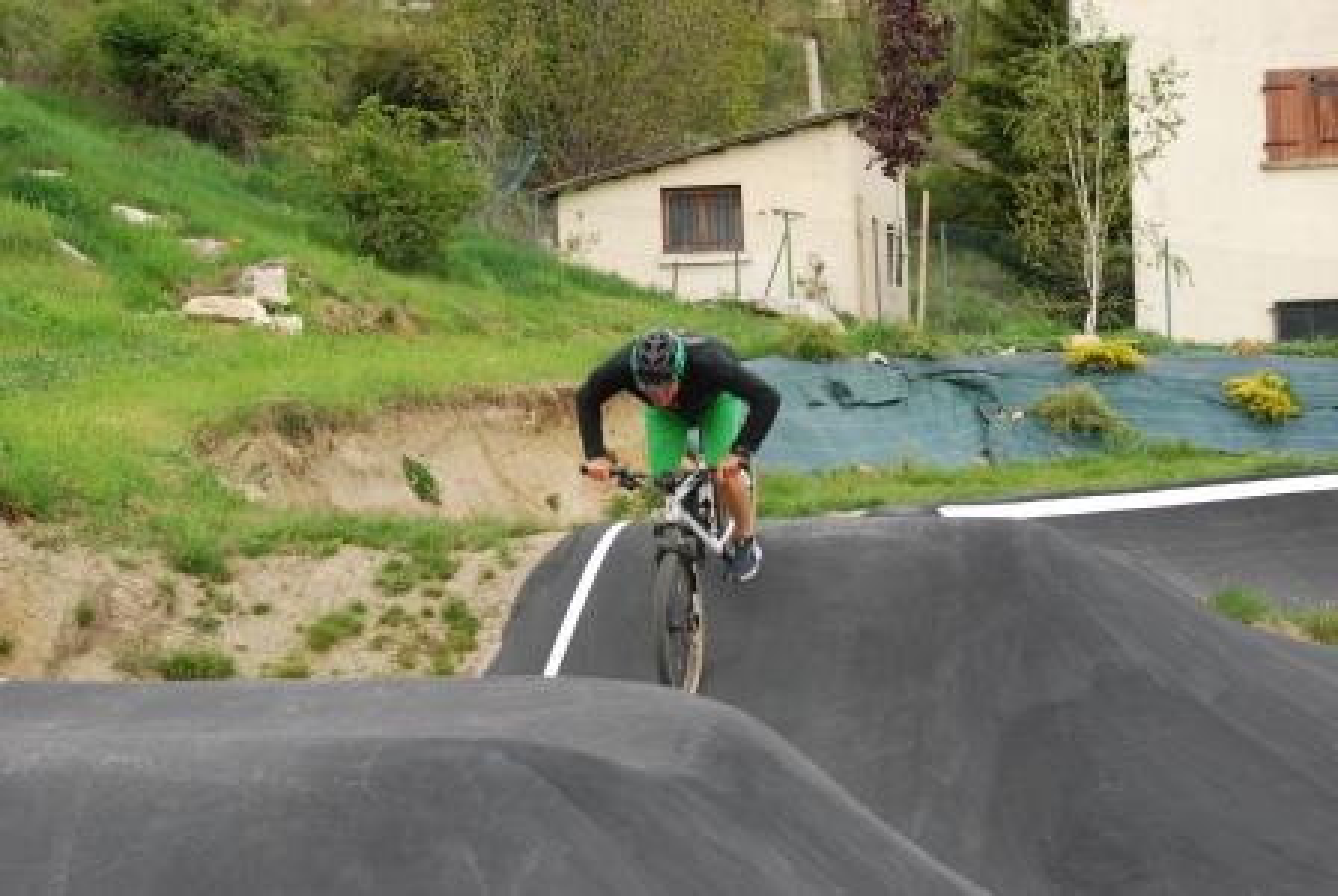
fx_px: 3908
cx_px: 669
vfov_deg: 13.1
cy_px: 448
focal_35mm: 105
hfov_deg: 19.4
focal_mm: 70
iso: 200
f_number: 4.5
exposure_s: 1/160
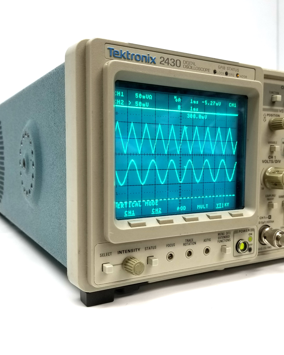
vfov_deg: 52.9
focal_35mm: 34
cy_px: 177
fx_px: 357
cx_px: 170
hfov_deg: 43.1
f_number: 1.7
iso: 64
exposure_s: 1/60
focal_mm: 4.25
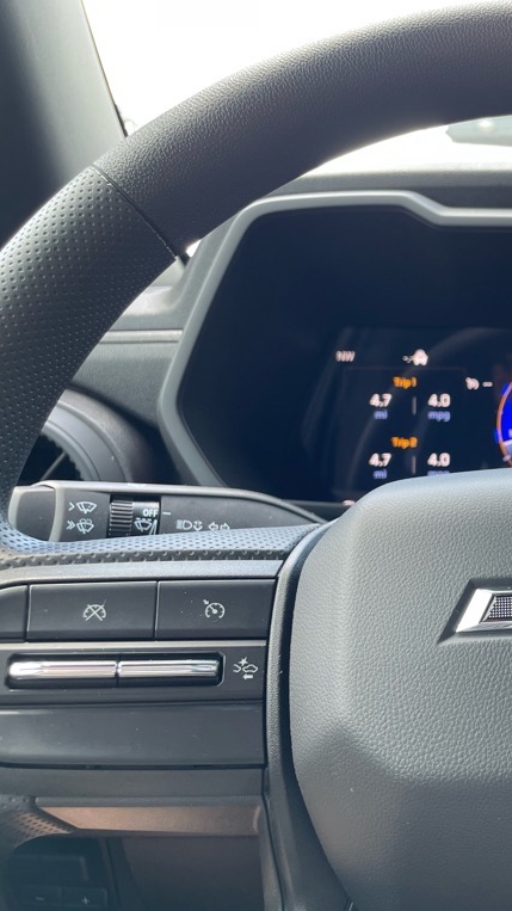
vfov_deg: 52.8
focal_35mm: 38
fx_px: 917
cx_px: 574
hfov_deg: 28.2
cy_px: 457
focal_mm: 4.2
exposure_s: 1/121
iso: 64
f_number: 1.6
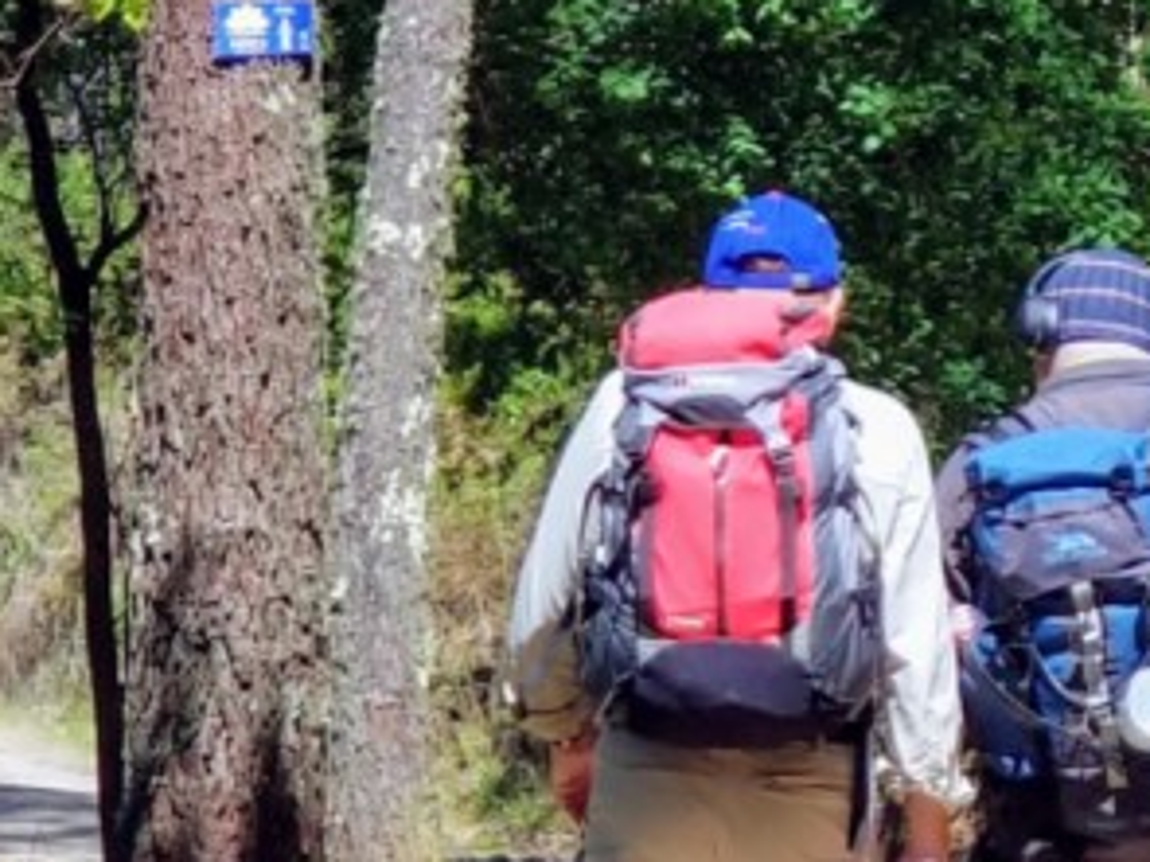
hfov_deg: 7.7
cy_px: 413
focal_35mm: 254
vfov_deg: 5.8
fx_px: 8435
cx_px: 1458
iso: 25
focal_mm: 6
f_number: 2.4
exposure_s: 1/505
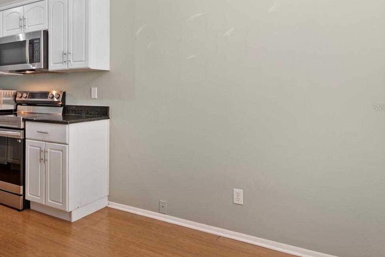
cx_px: 91
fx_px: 299
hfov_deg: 61.4
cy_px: 107
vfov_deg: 46.2
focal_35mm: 28
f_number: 9
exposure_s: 1
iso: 100
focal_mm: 11.5
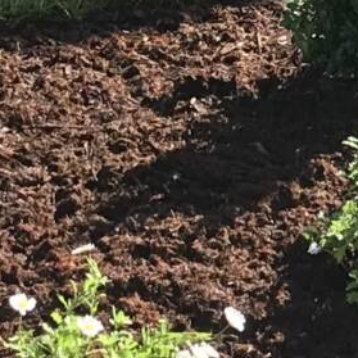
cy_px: 71
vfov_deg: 7.7
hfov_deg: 7.5
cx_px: 570
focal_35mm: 227
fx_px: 2656
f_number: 1.8
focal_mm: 3.99
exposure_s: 1/573
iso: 20
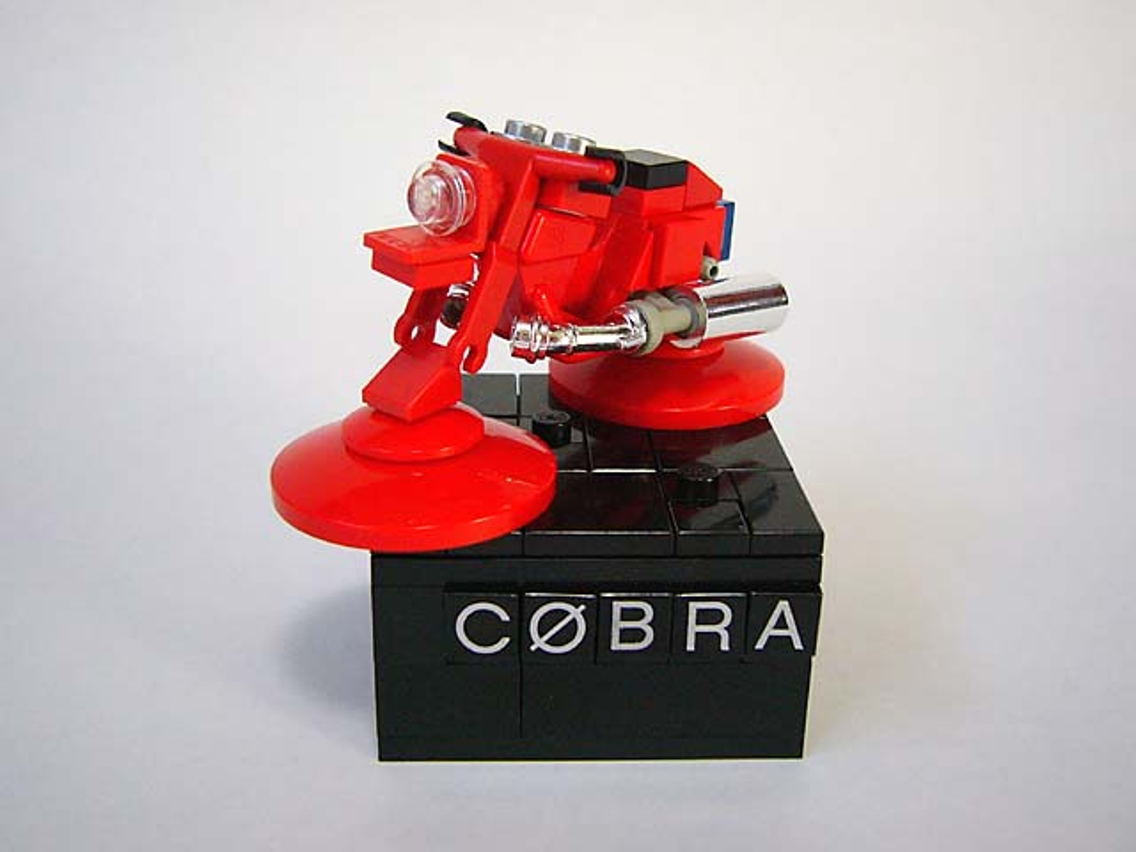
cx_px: 568
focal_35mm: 35
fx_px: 1149
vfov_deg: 40.7
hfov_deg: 52.6
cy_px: 426
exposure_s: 1/15
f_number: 2.8
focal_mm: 5.8
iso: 200
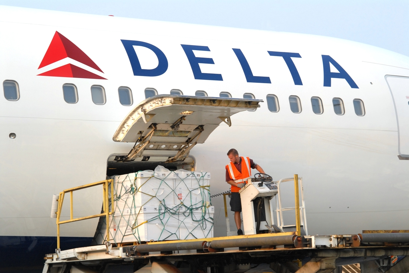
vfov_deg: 13.9
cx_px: 204
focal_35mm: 99
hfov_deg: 20.6
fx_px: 1126
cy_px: 136
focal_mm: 66
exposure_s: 1/500
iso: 400
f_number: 5.6
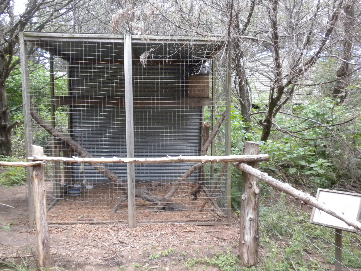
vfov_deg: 38.7
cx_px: 180
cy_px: 136
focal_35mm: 37
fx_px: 386
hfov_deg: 50.1
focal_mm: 6.6
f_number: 3.5
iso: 400
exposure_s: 1/223
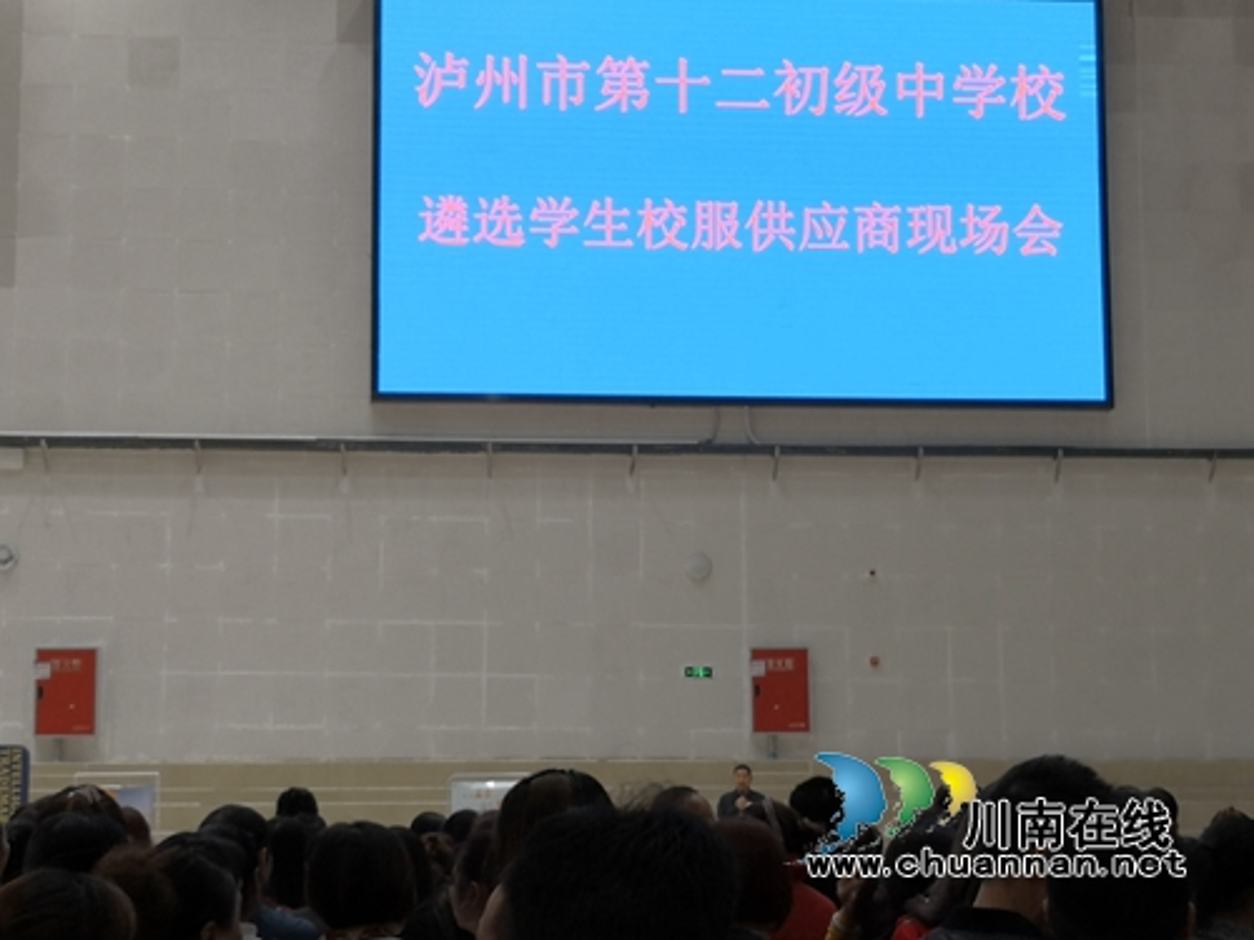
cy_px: 470
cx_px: 627
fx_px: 2246
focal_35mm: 62
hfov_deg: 31.2
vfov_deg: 23.7
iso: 50
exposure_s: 1/50
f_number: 1.6
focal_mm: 3.95
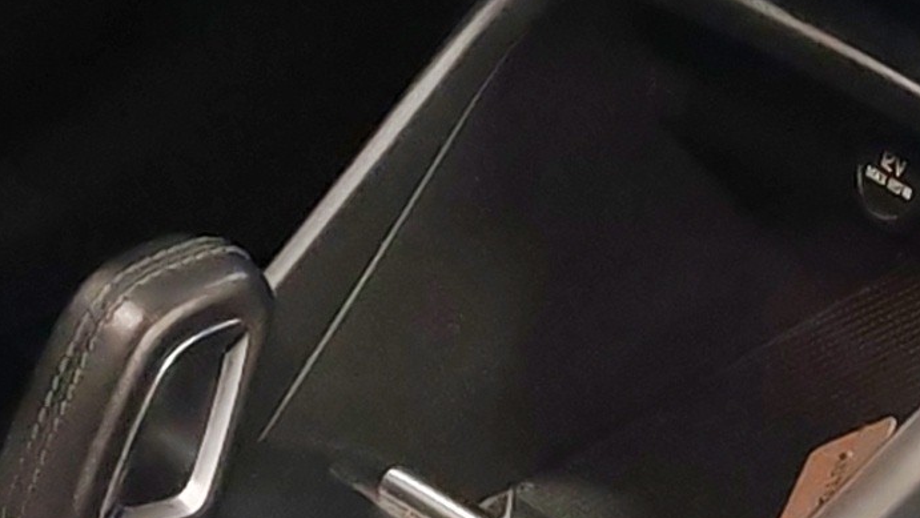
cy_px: -166
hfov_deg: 9.4
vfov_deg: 5.3
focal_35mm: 226
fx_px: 5514
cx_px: 1081
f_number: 1.9
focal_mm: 6.12
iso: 800
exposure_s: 1/50
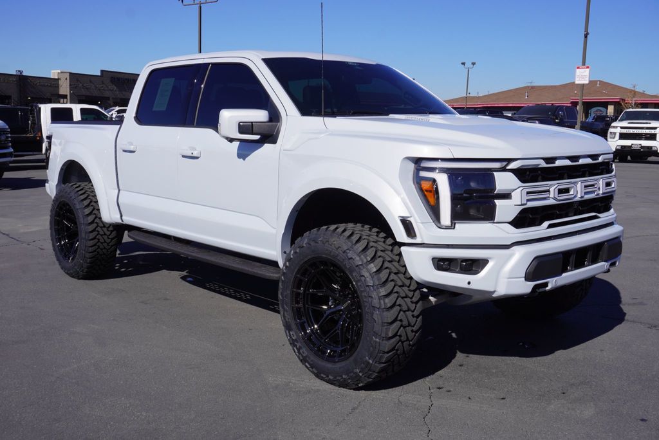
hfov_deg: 53.1
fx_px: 659
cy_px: 220
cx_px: 330
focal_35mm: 36
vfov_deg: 36.9
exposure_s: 1/200
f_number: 11
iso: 100
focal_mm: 24
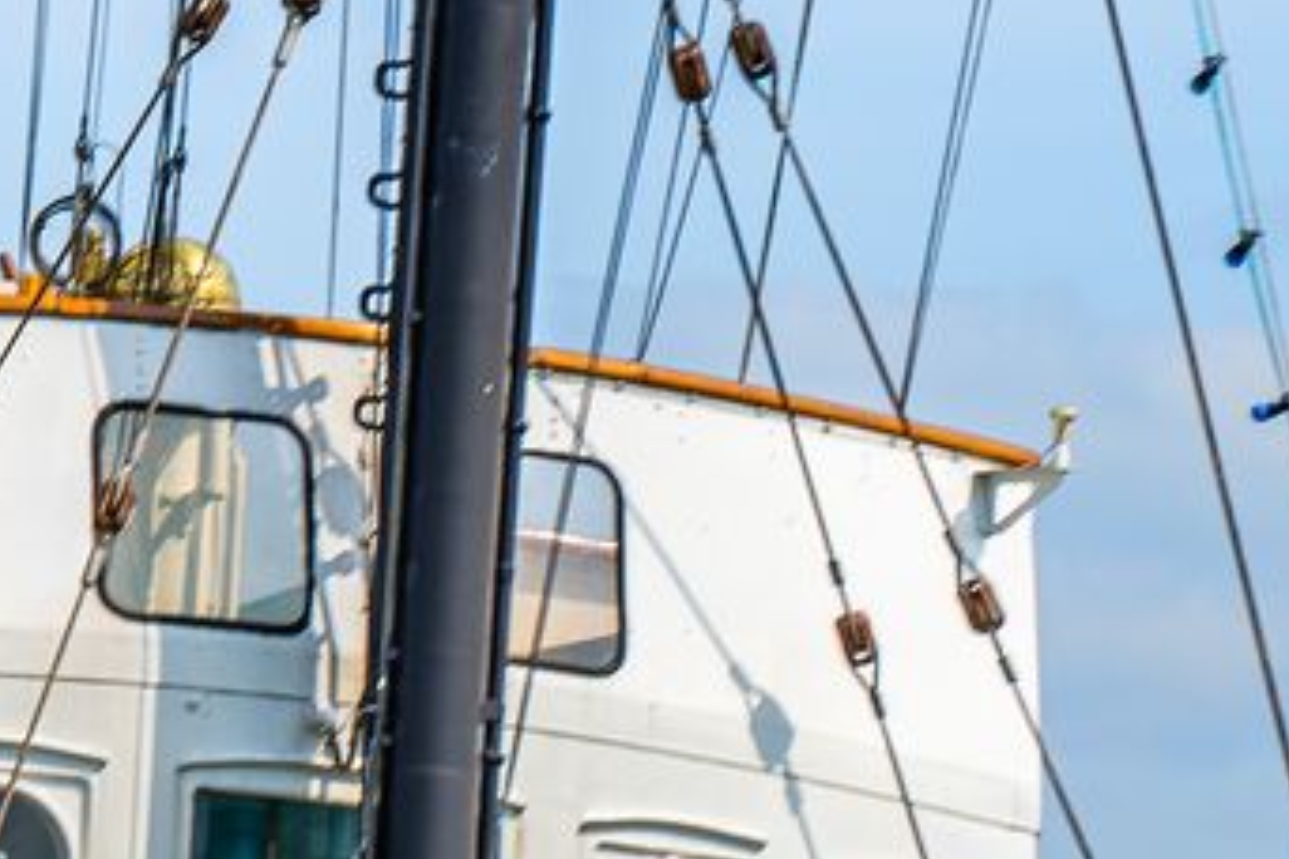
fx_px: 16684
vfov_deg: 3.0
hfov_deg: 4.4
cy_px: 550
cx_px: -1221
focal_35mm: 466
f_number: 8
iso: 100
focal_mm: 105
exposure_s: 1/320
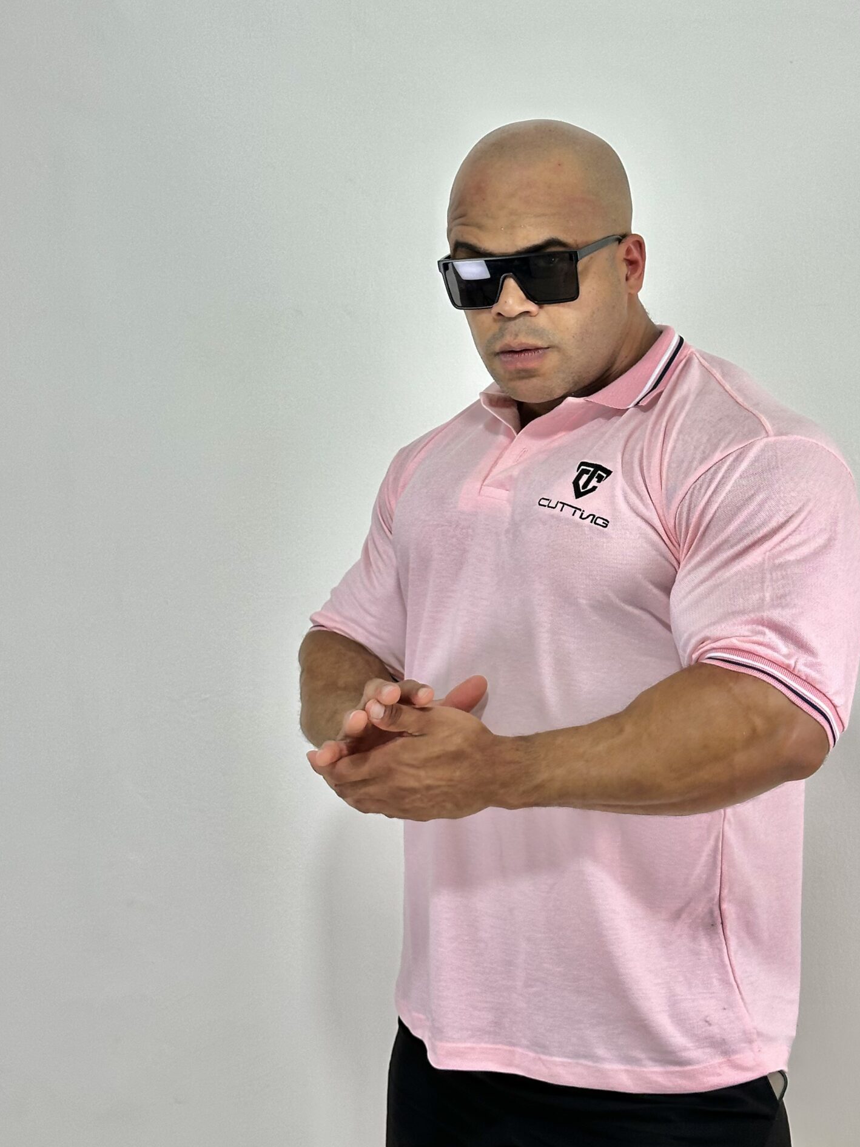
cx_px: 543
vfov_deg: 29.7
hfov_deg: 22.5
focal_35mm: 65
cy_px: 452
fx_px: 2153
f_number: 1.78
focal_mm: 6.86
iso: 50
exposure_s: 1/167
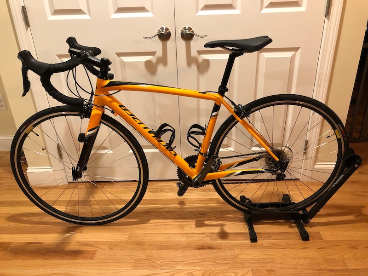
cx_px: 184
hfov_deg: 63.4
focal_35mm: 28
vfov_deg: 49.7
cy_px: 138
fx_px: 298
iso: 80
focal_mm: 3.99
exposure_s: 1/15
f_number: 1.8
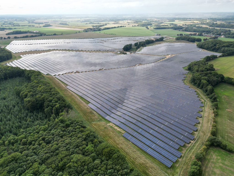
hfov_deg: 71.6
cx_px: 117
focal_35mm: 24
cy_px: 88
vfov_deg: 56.8
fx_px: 162
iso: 110
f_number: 1.7
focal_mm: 6.72
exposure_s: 1/725
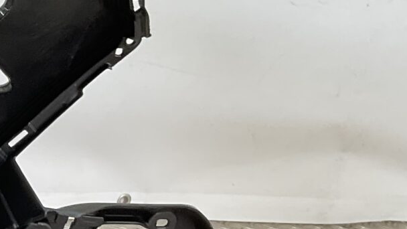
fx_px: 1435
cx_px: -251
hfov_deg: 14.7
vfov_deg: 8.9
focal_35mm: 133
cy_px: 331
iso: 16
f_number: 1.8
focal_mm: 3
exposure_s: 1/103
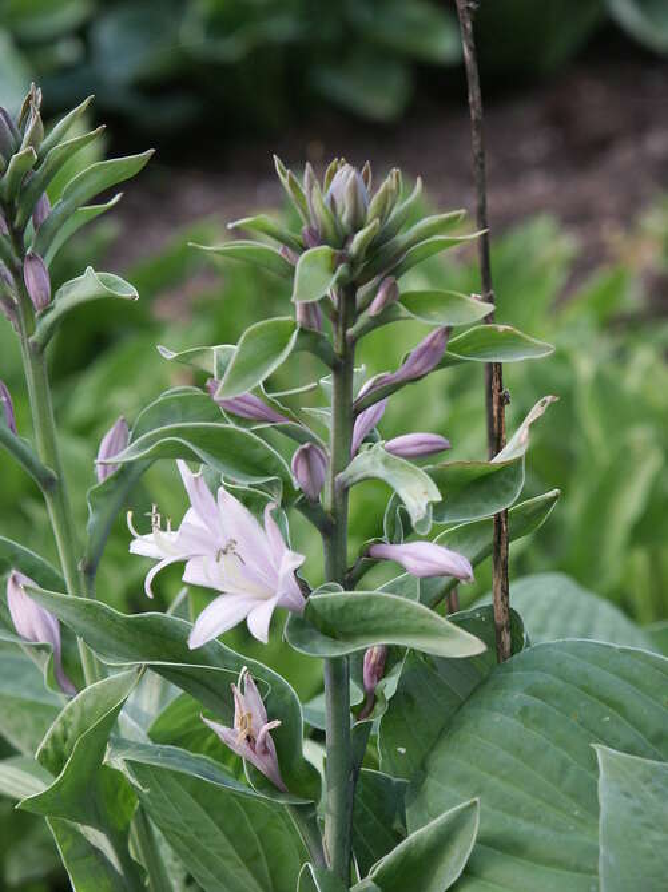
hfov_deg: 8.7
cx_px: 334
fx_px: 4401
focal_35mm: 171
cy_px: 446
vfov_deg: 11.6
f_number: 4
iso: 100
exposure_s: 1/180
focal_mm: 43.42
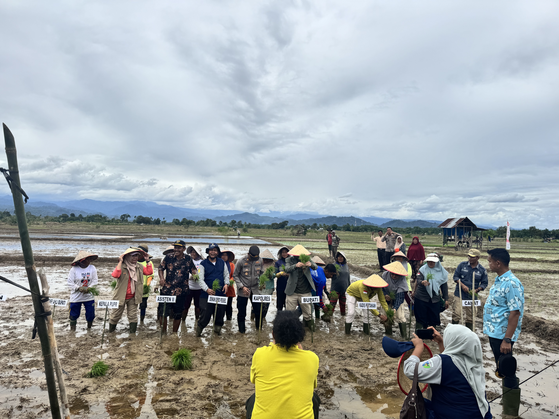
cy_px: 210
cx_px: 280
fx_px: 388
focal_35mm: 24
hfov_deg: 71.6
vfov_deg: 56.8
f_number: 1.78
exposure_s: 1/4950
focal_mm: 6.76
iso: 80
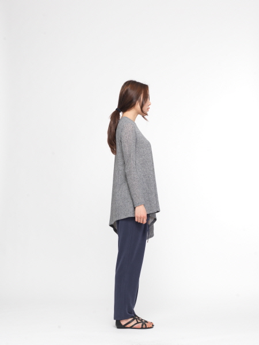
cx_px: 130
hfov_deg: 23.7
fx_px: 619
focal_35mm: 62
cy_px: 172
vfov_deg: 31.2
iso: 100
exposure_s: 1/250
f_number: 9
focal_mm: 80
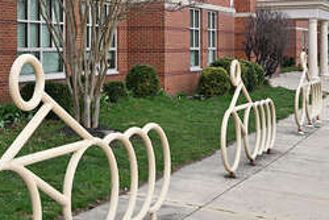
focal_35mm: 64
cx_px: 24
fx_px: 585
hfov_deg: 29.9
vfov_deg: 21.0
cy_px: 47
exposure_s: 1/80
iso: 64
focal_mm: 20
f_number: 5
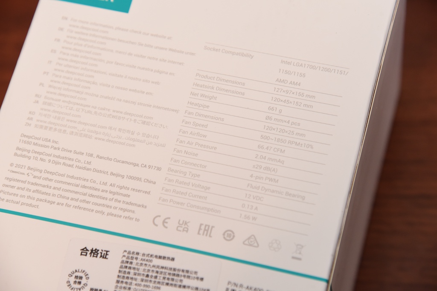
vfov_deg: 11.4
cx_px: 218
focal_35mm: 120
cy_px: 146
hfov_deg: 17.1
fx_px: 1457
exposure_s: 1/80
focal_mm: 120
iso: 1600
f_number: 5.6
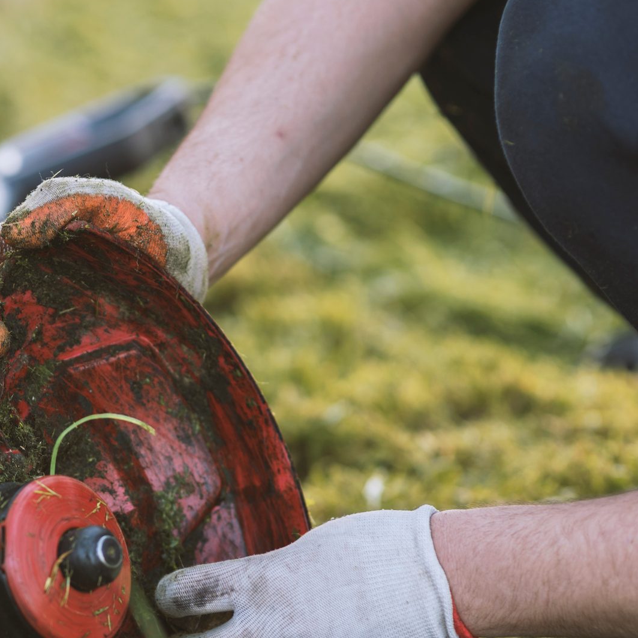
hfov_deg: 12.1
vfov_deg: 12.1
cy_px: 410
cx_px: 123
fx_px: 3003
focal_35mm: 144
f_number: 2.2
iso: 200
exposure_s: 1/200
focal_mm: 85
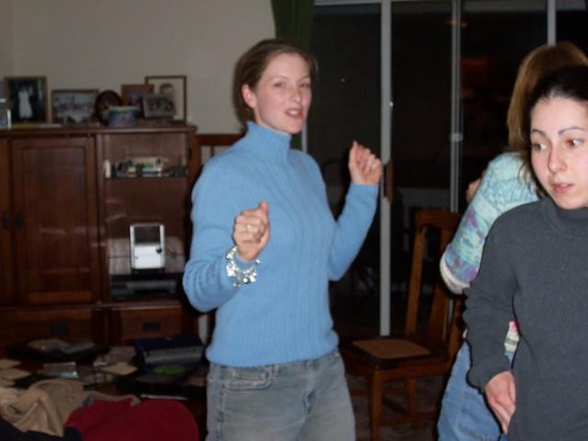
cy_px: 220
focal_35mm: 57
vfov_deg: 25.7
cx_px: 294
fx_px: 968
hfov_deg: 33.8
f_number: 3.4
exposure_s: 1/60
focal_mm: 8.6
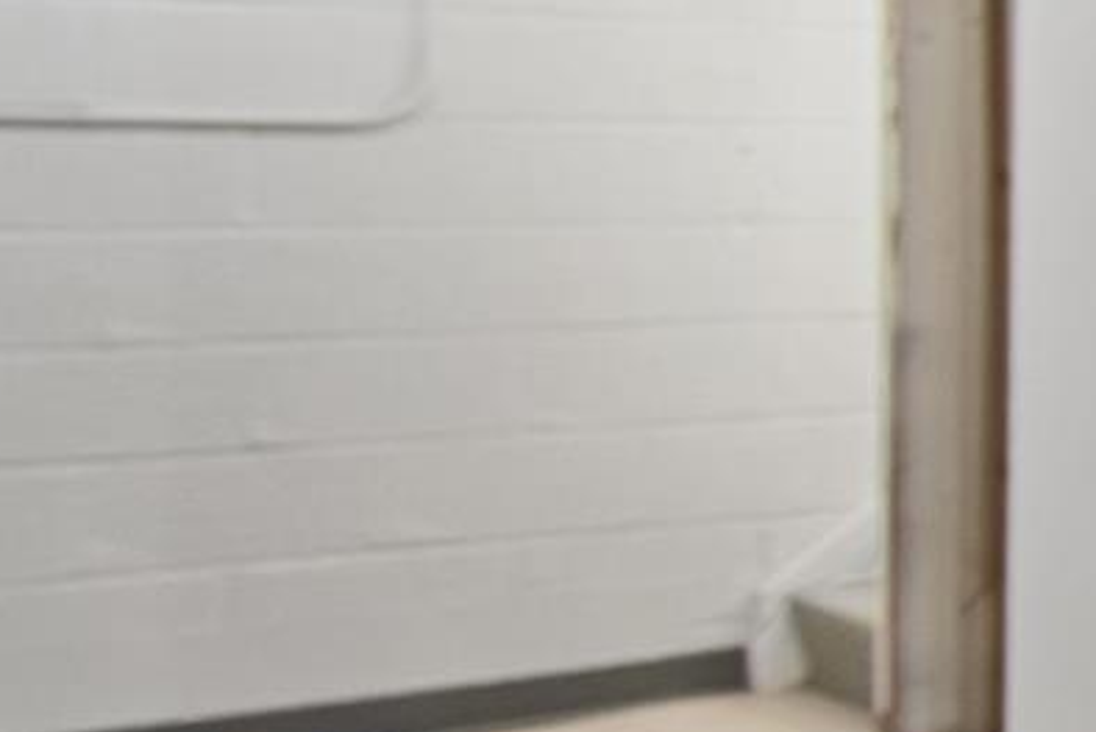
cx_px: 2670
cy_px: 224
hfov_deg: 14.8
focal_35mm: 78
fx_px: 2375
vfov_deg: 17.4
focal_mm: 10
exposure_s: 1/2
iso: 800
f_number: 11
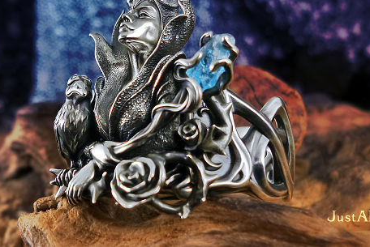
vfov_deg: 5.1
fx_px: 2764
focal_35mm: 269
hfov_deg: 7.7
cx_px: 172
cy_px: 84
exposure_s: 1/90
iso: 250
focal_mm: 135
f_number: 5.6
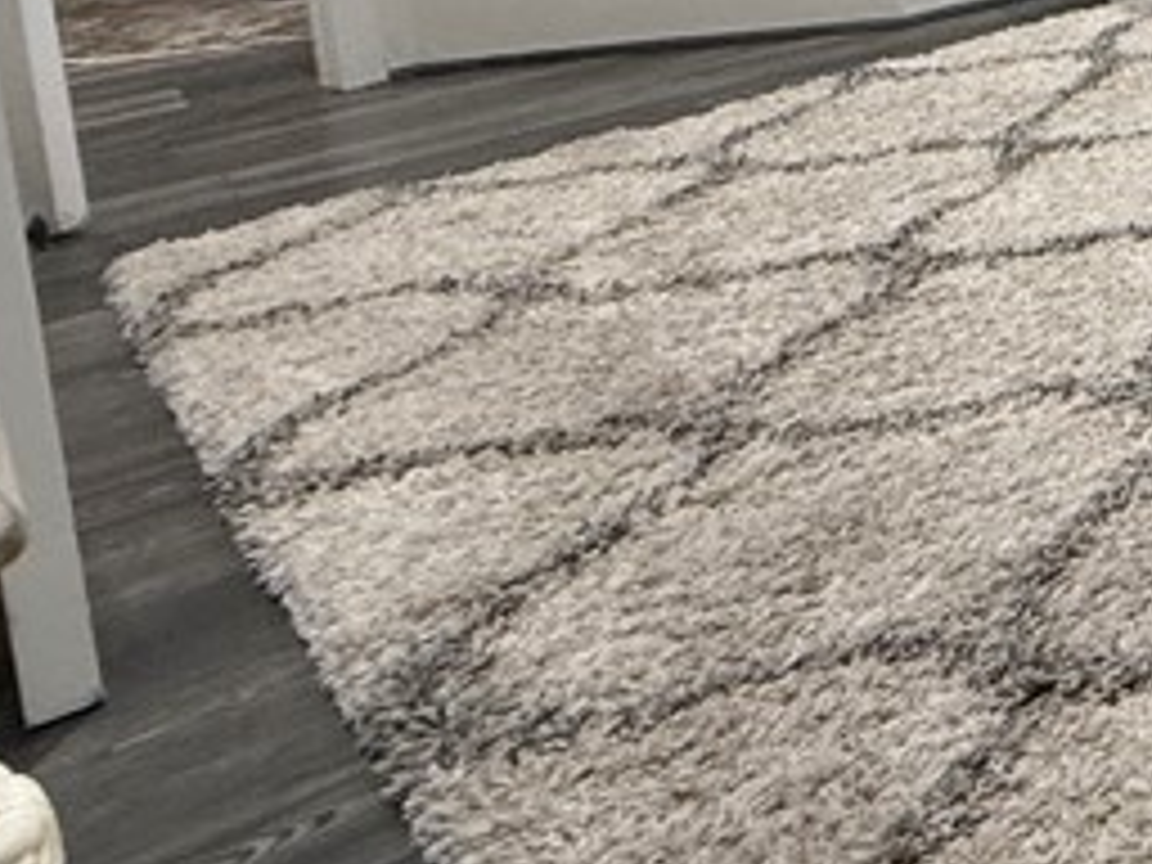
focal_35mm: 56
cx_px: 2164
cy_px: -342
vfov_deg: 22.5
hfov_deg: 20.8
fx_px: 1864
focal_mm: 2.22
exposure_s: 1/120
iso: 250
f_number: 2.2
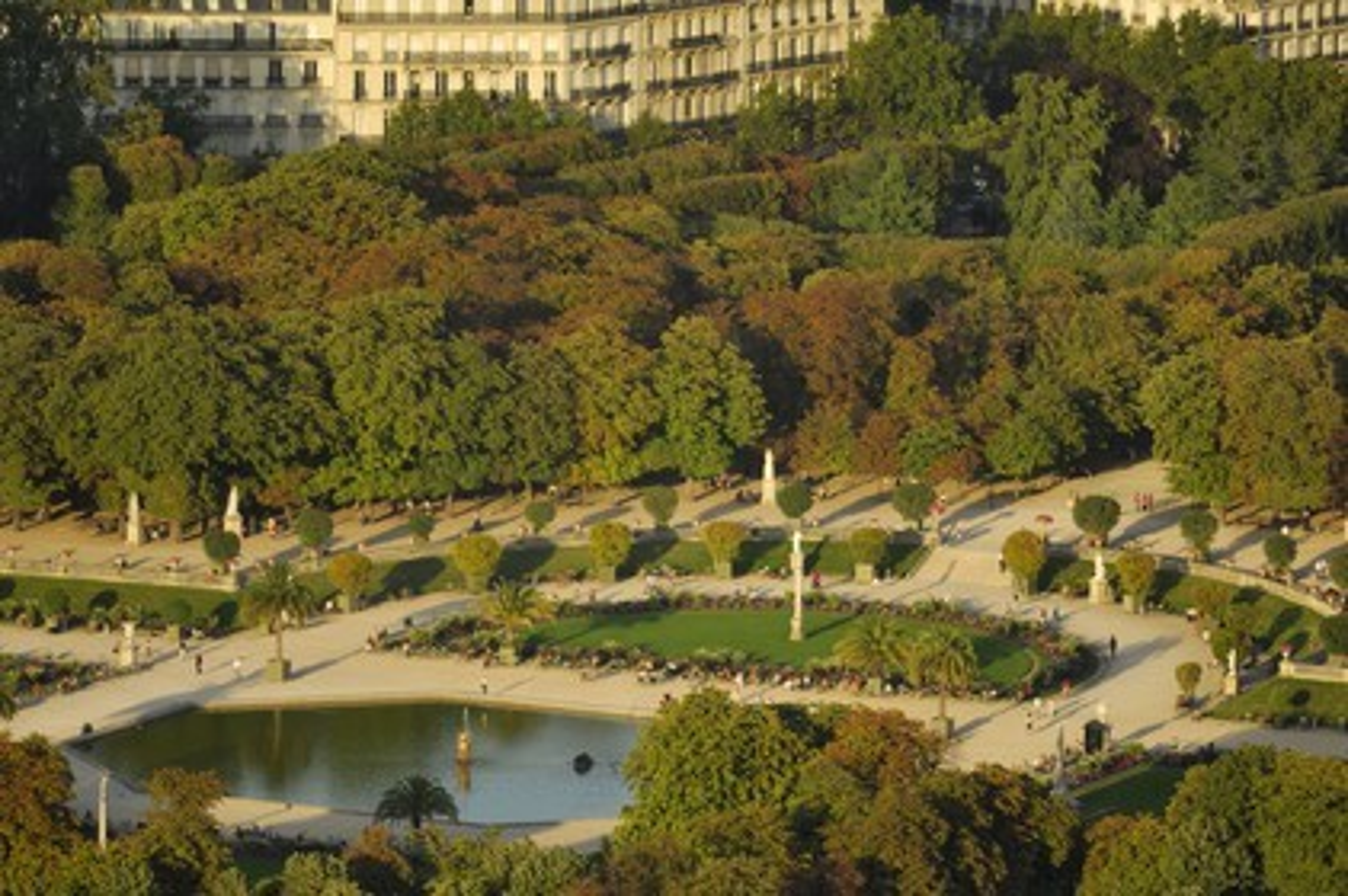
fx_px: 16836
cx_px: 674
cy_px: 448
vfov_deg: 3.1
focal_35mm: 450
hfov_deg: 4.6
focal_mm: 300
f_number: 4
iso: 100
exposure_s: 1/400
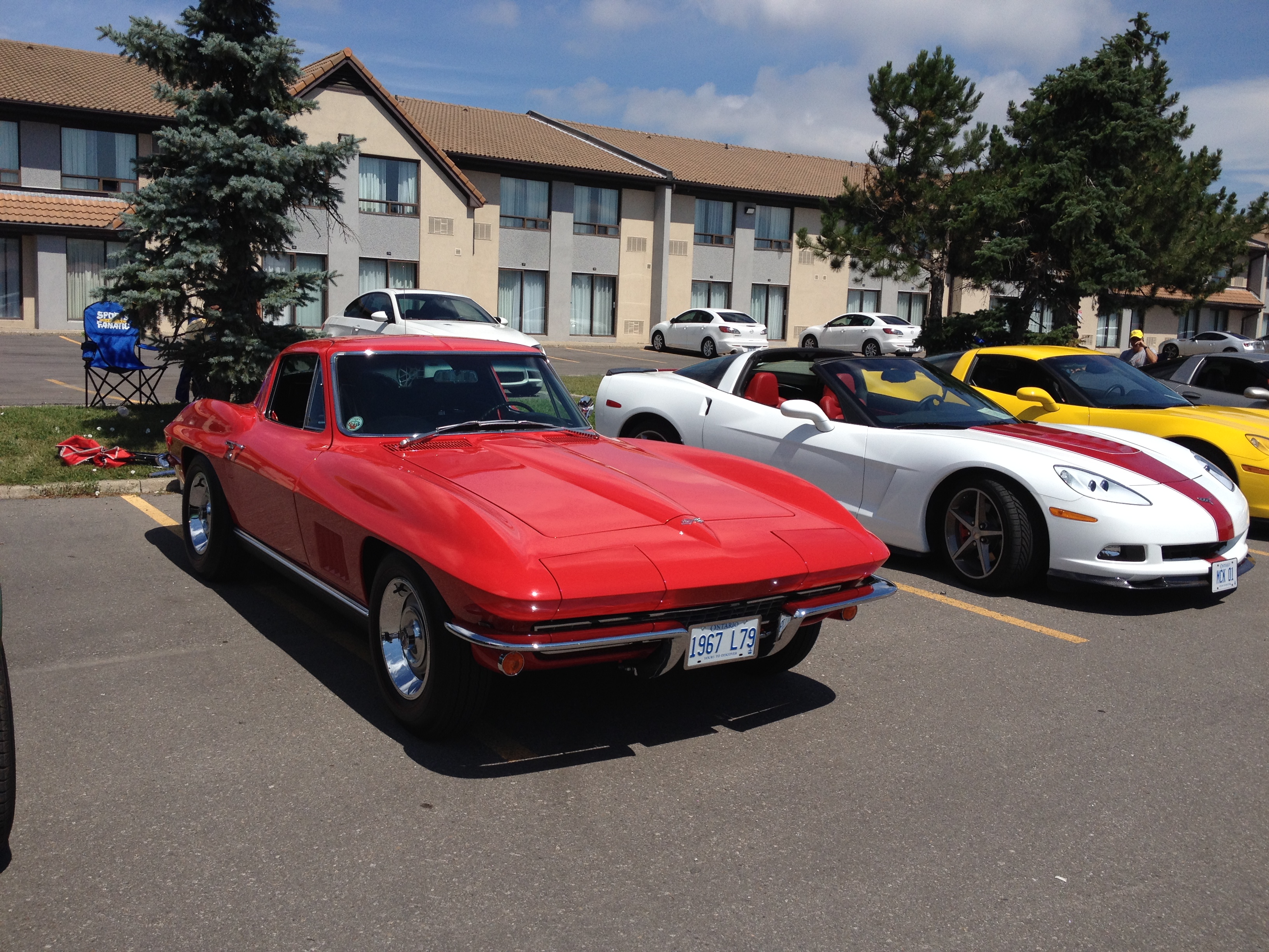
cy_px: 476
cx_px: 634
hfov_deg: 52.6
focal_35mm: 35
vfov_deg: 40.7
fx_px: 1283
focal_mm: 4.28
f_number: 2.4
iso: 50
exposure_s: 1/2762
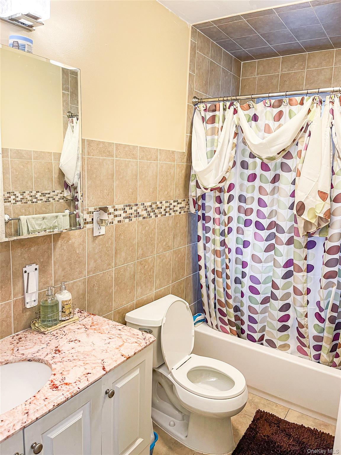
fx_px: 341
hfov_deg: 53.1
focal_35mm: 26
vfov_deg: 67.3
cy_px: 228
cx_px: 170
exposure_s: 1/60
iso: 125
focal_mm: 5.1
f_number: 1.6
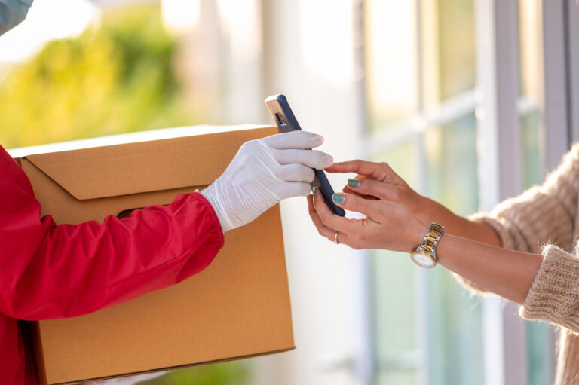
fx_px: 1688
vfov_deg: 13.0
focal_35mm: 105
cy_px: 192
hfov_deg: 19.5
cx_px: 290
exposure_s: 1/400
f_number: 1.4
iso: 200
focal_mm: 105
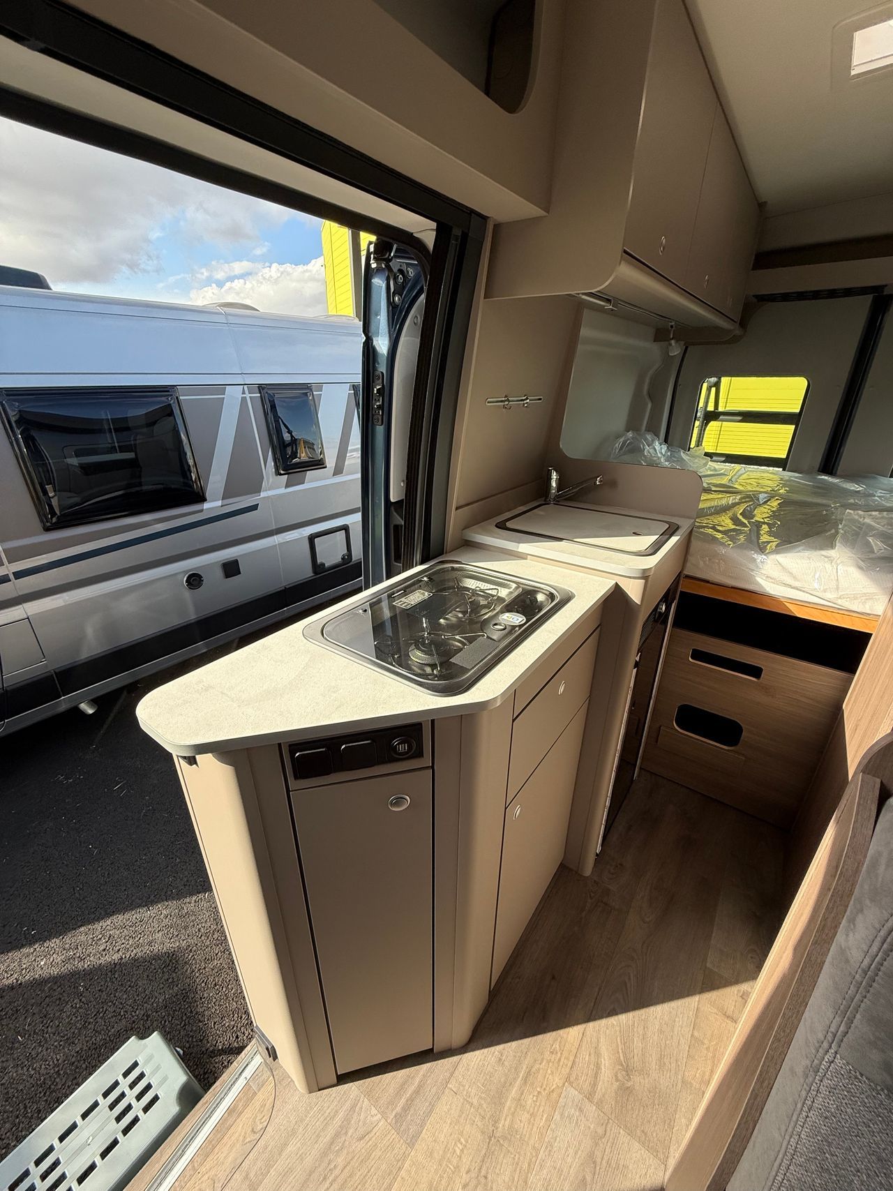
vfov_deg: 102.1
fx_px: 482
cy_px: 596
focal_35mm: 14
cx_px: 446
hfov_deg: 85.7
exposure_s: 1/607
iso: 64
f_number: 2.2
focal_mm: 2.22
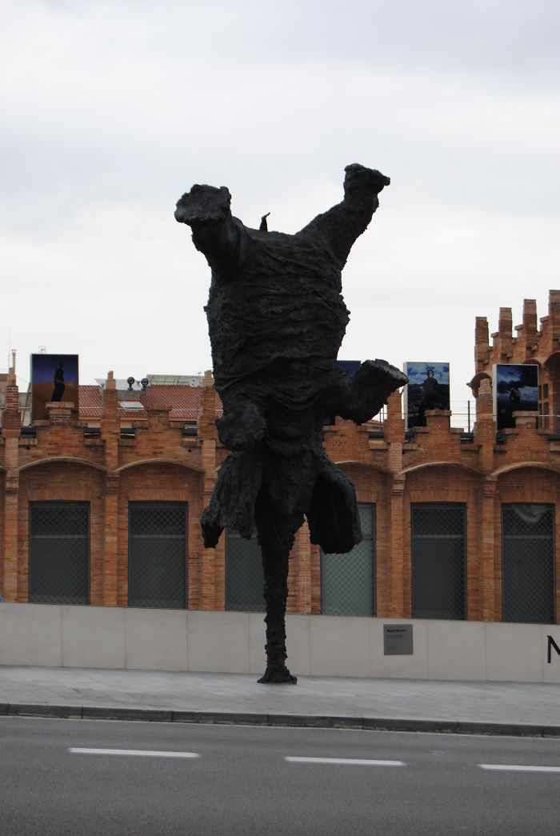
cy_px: 418
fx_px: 1919
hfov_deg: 16.6
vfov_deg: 24.6
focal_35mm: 82
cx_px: 280
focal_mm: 55
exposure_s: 1/160
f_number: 5.6
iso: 100
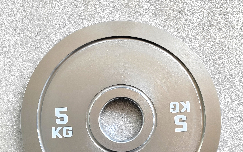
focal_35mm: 39
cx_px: 123
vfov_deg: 32.2
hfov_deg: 50.4
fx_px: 258
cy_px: 114
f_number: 1.9
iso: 224
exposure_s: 1/100
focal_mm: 5.52
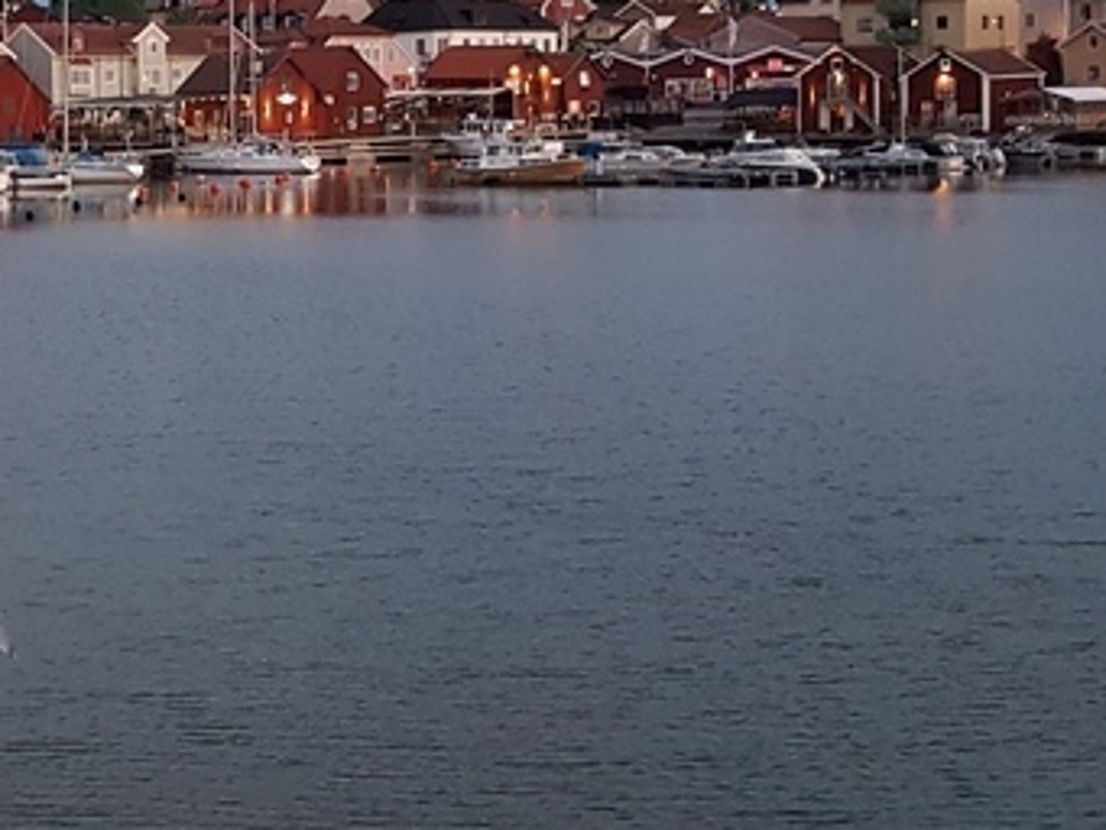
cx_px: 110
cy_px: 152
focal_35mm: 78
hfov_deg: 24.3
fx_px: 2493
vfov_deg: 18.7
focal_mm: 4.2
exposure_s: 1/25
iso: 250
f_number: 1.7
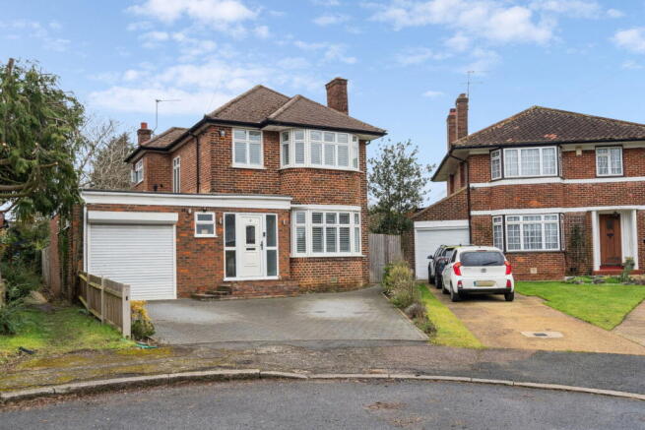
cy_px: 215
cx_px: 322
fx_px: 556
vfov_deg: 42.3
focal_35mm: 31
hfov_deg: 60.3
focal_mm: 31
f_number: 11
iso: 640
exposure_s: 1/80
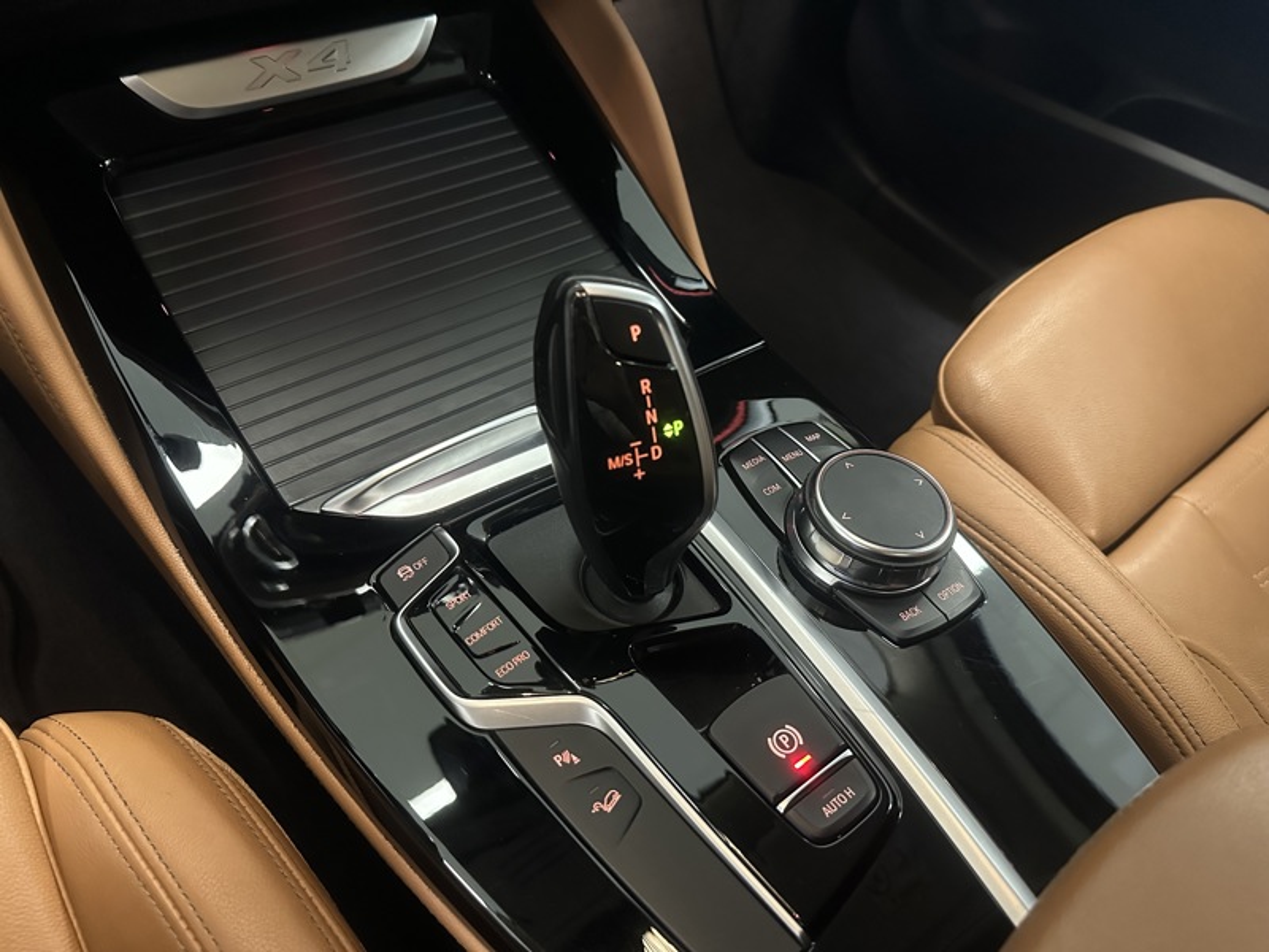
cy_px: 476
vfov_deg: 56.8
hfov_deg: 71.6
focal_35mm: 24
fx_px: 880
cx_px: 634
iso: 1000
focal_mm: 6.86
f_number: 1.78
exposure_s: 1/43
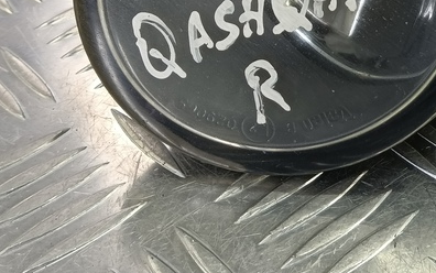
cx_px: 388
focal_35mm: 63
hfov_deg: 31.1
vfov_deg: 19.4
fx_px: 749
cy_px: -63
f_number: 1.6
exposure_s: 1/50
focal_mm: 4.11
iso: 131
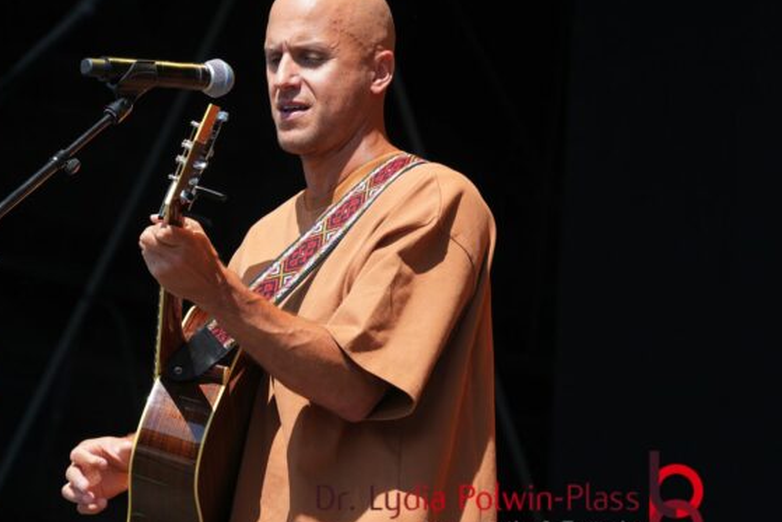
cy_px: 239
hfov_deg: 5.7
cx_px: 249
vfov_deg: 3.8
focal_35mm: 361
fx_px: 7836
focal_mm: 175
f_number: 6.3
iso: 125
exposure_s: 1/320
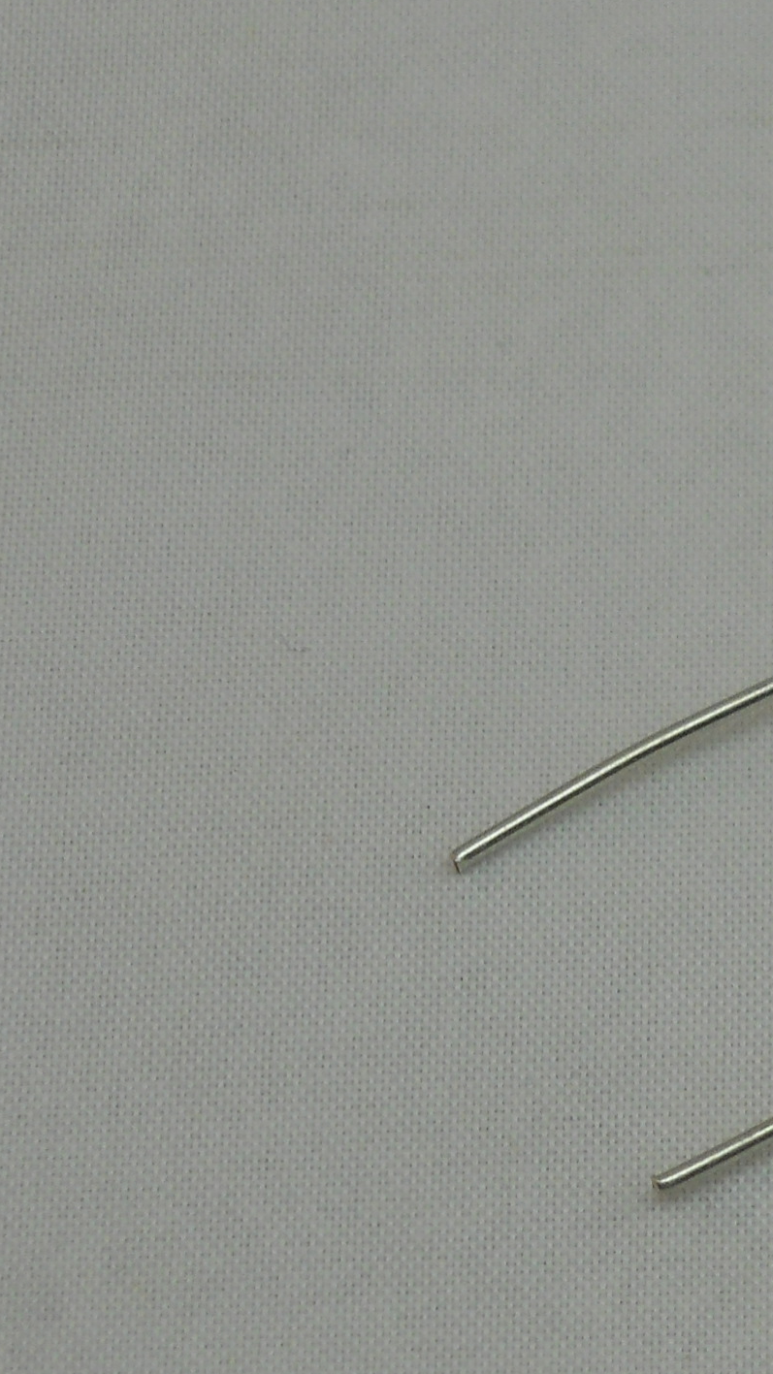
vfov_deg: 7.5
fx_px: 10422
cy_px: 646
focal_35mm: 286
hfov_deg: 4.2
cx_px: 1191
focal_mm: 18.2
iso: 110
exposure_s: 1/60
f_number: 5.8
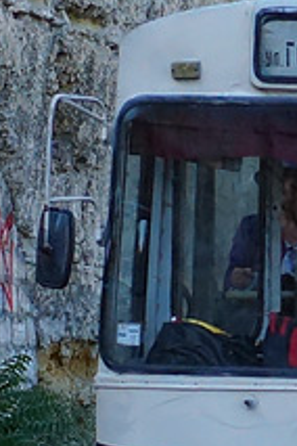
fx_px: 5222
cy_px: 133
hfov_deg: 3.2
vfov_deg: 4.9
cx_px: 586
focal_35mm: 422
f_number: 3.5
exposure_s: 1/2000
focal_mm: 50
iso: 400
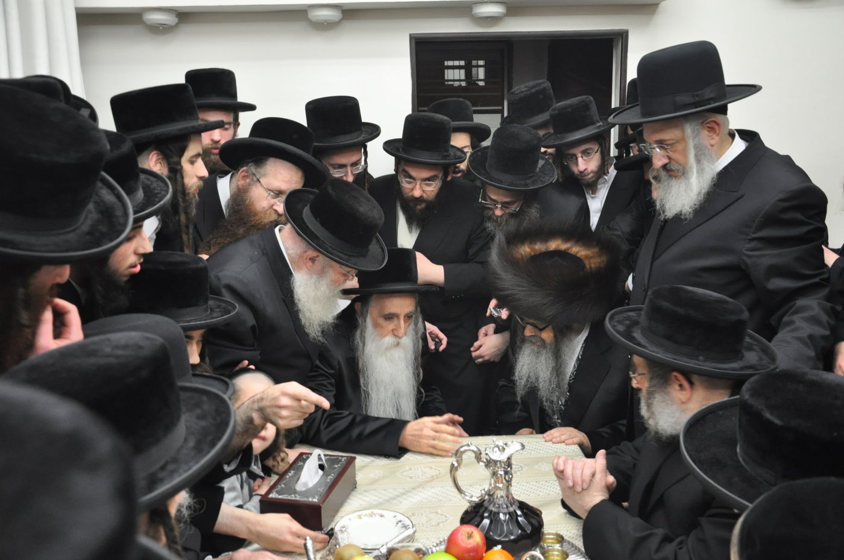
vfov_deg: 36.8
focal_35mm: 36
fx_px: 843
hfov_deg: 53.2
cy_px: 280
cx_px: 422
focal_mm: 24
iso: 1250
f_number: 5.6
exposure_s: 1/60
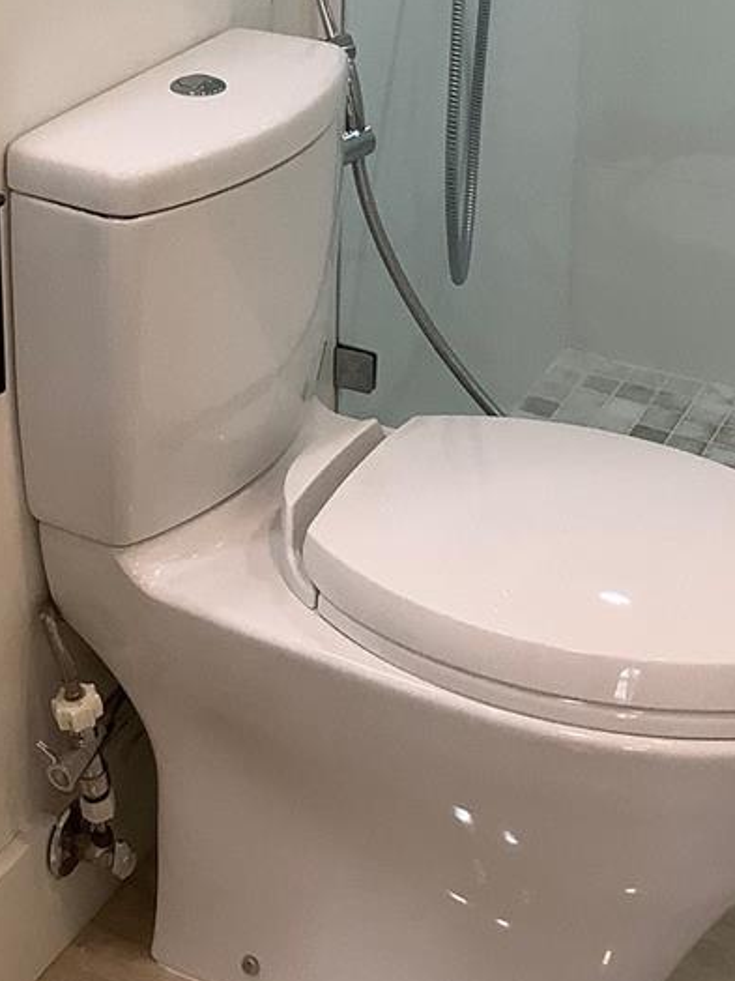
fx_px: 2010
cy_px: -54
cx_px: 232
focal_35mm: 71
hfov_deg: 20.6
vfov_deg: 25.7
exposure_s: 1/120
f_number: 2.4
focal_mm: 3.3
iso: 80
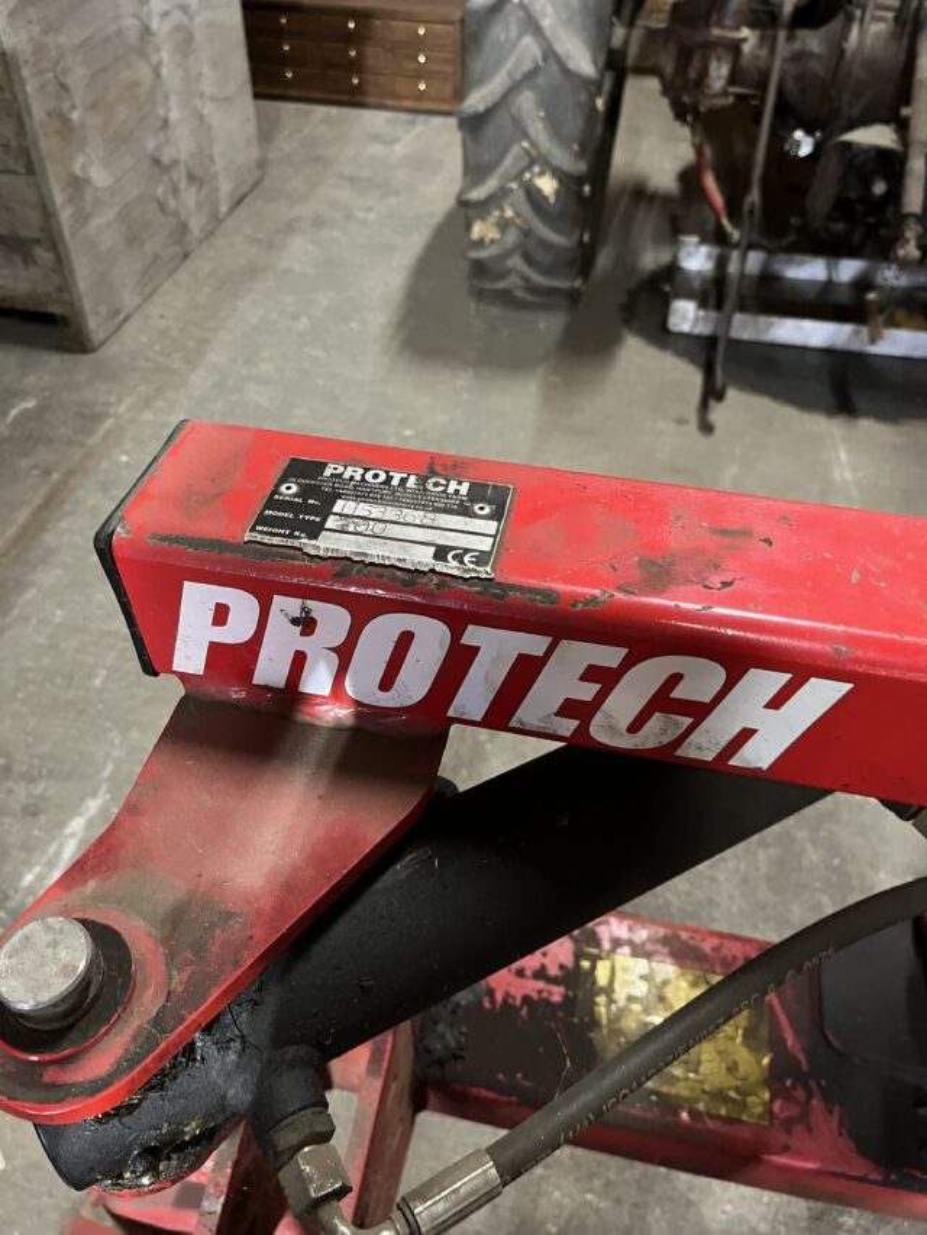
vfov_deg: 67.3
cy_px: 618
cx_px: 464
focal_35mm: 26
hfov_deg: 53.1
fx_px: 928
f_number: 1.6
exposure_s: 1/25
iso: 640
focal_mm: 5.1
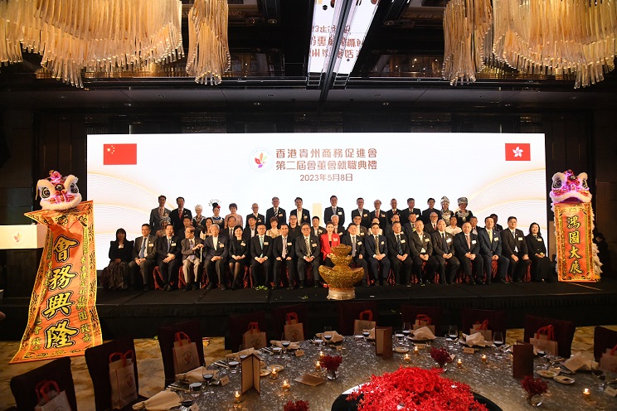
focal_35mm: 24
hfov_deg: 73.7
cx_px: 308
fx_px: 411
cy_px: 206
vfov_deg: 53.1
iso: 10000
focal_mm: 24
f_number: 5
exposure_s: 1/500
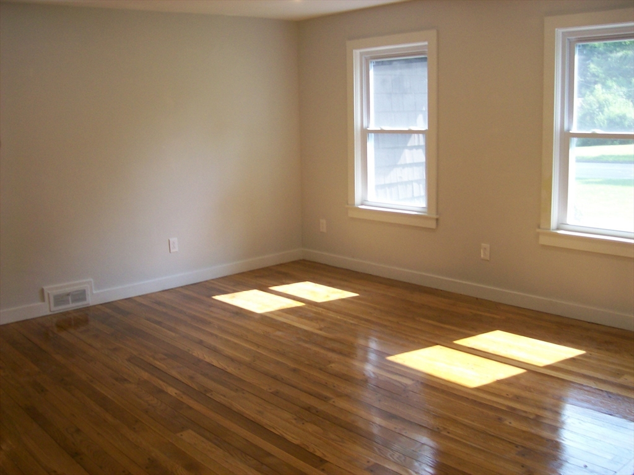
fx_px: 659
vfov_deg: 39.6
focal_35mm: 36
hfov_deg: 51.4
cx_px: 317
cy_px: 238
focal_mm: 6
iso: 80
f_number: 2.7
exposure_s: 1/78.3
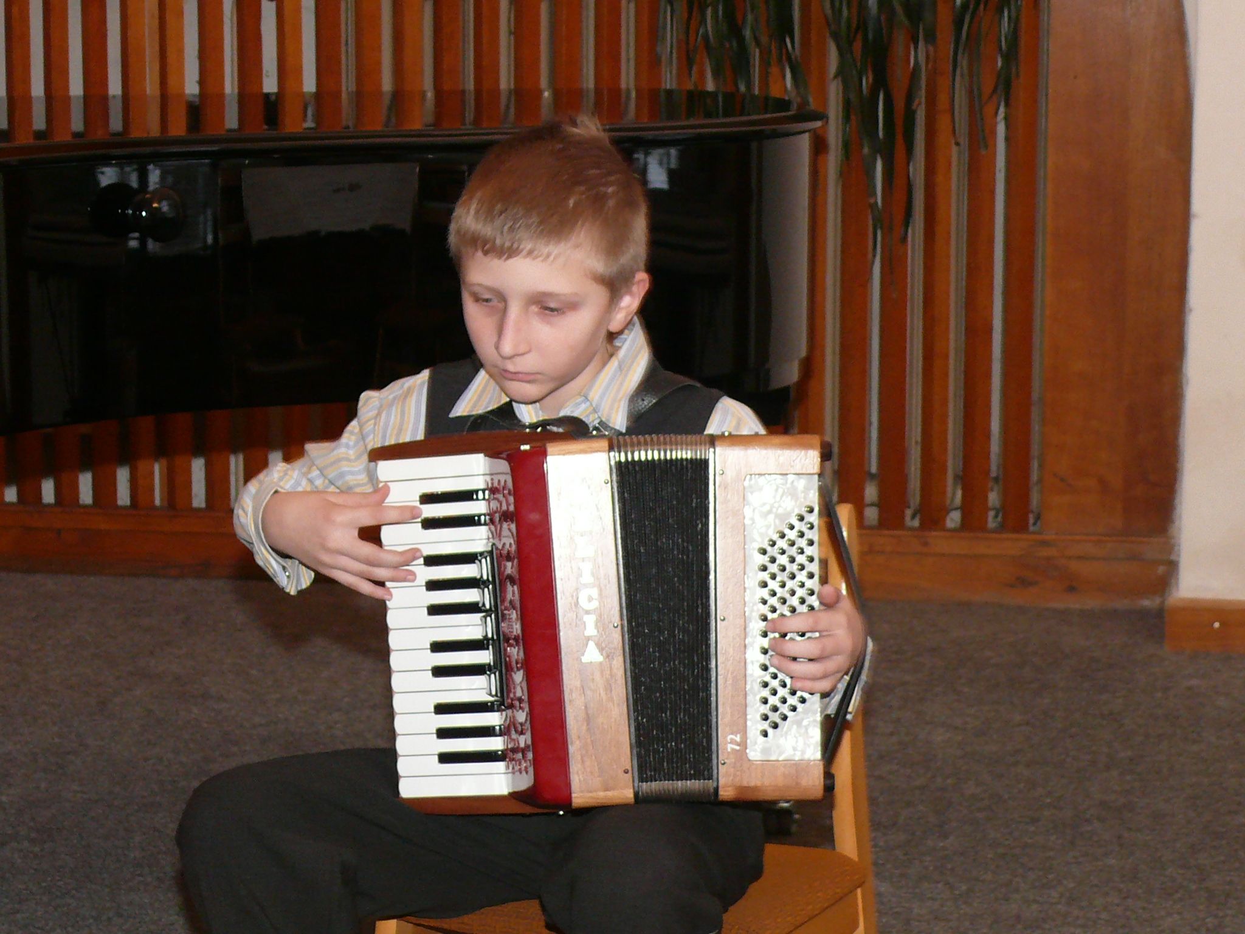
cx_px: 622
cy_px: 467
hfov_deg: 19.3
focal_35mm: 102
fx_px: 3669
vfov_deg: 14.5
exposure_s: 1/30
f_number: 3.2
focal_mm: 13.4
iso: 200
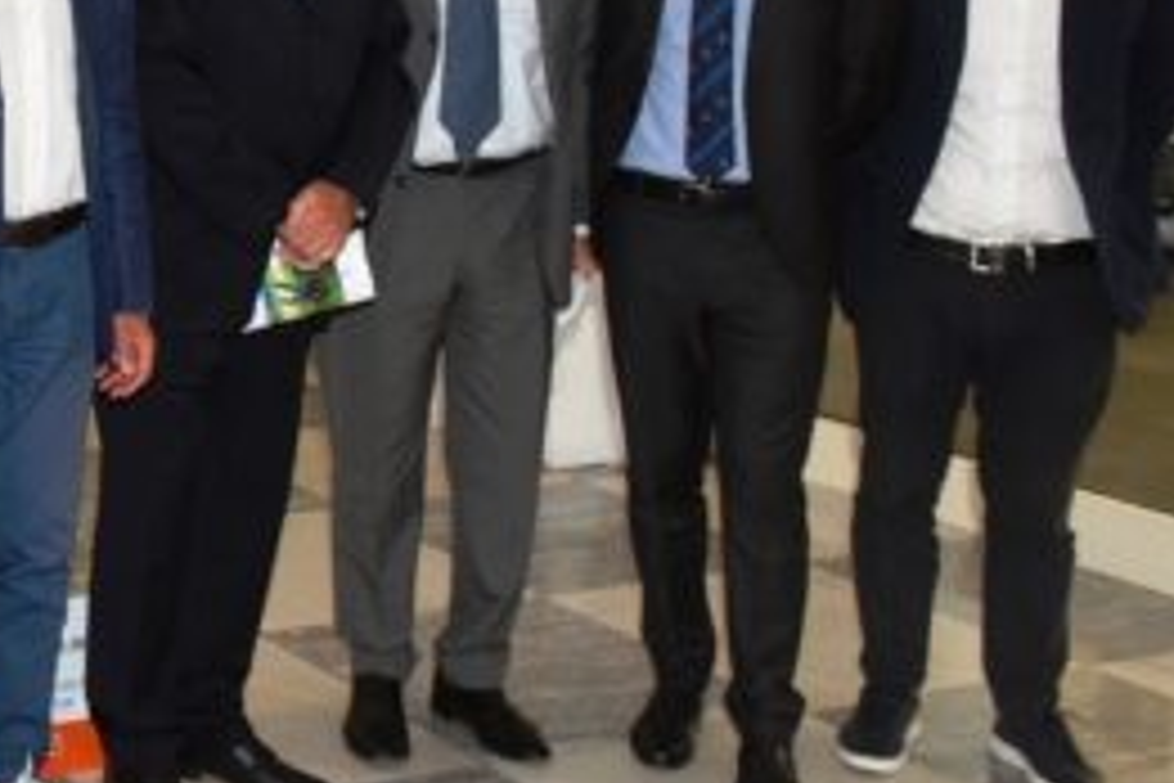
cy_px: 196
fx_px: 2087
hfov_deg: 27.0
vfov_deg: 21.1
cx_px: -310
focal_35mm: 64
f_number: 4
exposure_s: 1/250
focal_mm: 24
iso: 400
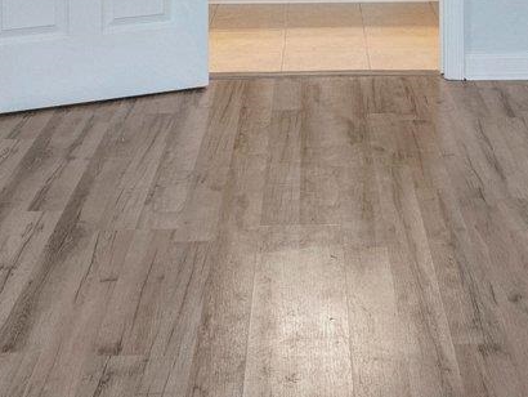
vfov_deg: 17.7
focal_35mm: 72
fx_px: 1106
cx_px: 341
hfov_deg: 26.7
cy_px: -240
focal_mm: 15.1
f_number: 8
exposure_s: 1/30
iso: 1000
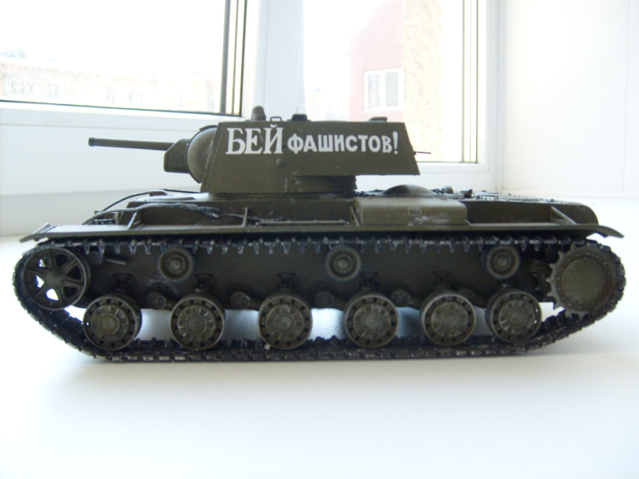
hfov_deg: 52.6
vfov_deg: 40.7
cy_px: 240
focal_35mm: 35
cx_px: 320
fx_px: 646
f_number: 2.8
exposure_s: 1/90
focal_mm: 5.8
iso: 80
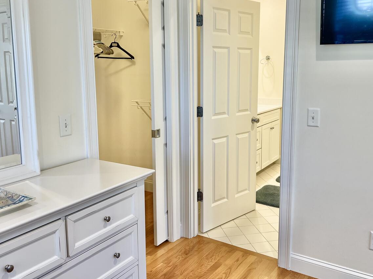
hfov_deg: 55.3
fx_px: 356
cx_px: 194
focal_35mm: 33
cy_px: 117
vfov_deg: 42.8
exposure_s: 1/120
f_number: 1.5
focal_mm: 5.7
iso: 100
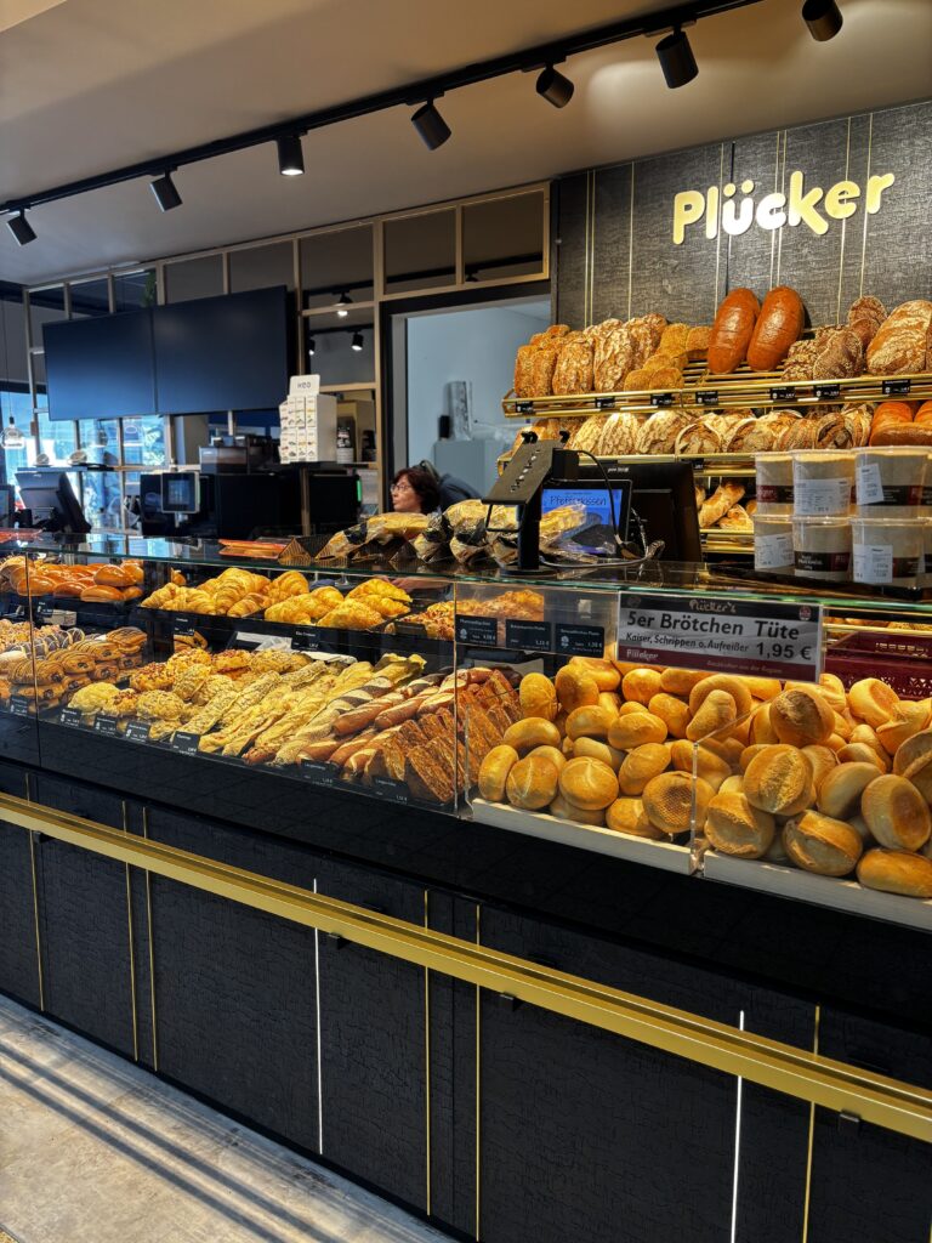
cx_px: 466
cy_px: 622
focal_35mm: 26
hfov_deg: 53.1
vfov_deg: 67.3
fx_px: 933
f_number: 1.6
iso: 64
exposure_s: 1/109
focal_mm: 5.96
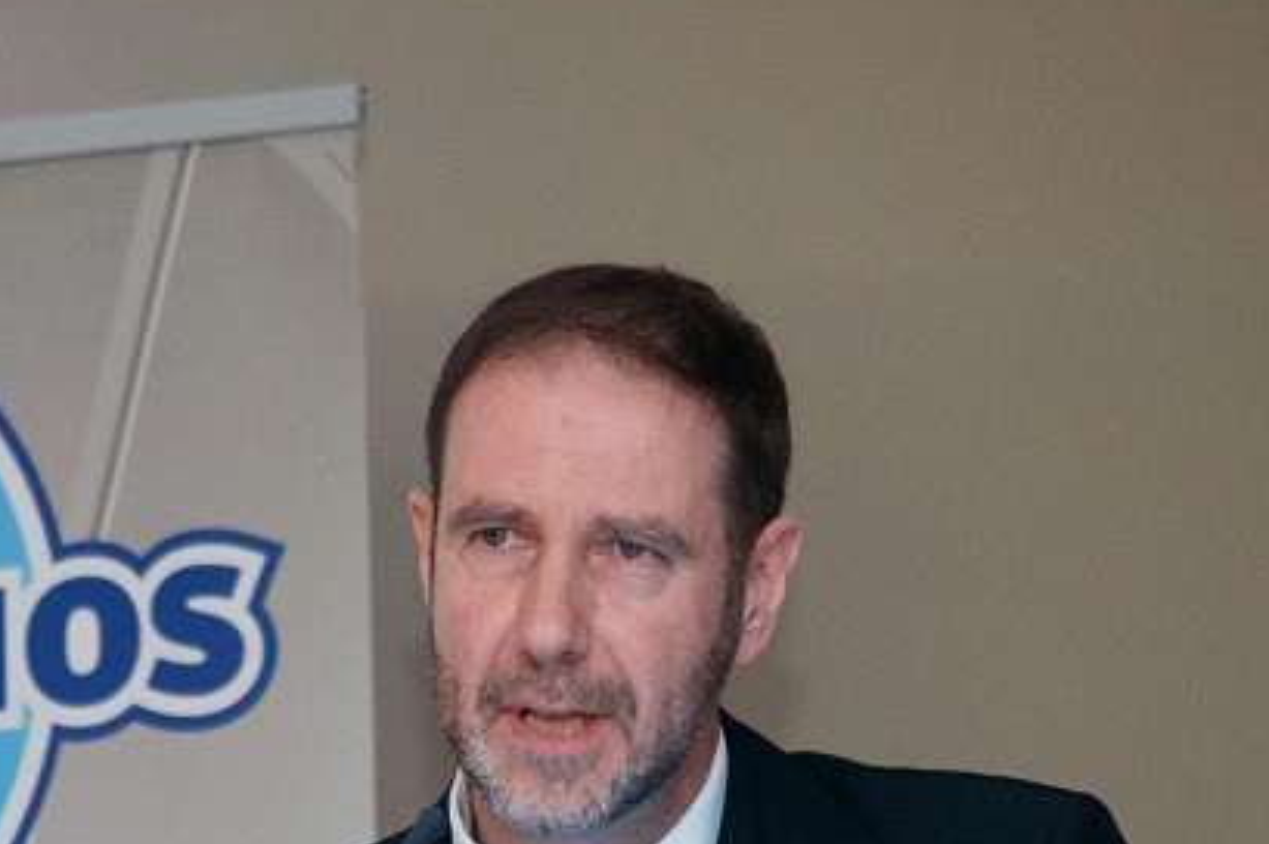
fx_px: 15779
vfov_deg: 3.1
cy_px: 687
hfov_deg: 4.6
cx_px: 189
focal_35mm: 448
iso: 6400
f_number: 6.3
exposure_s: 1/125
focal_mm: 153
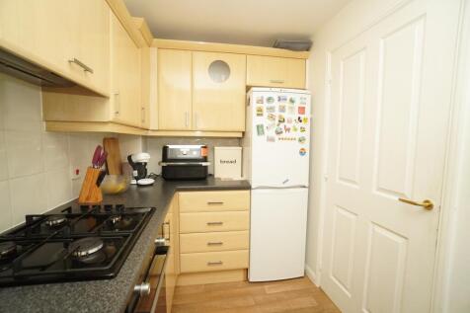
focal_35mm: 15
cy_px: 156
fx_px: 196
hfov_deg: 100.4
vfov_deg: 77.3
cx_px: 235
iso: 4000
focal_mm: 10
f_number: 4
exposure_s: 1/60
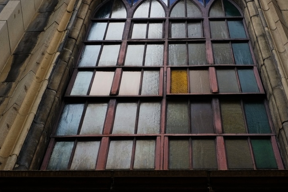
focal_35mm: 76
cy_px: 104
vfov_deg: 17.9
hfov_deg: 26.6
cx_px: 164
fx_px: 608
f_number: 5.6
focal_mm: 35
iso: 200
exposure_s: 1/150
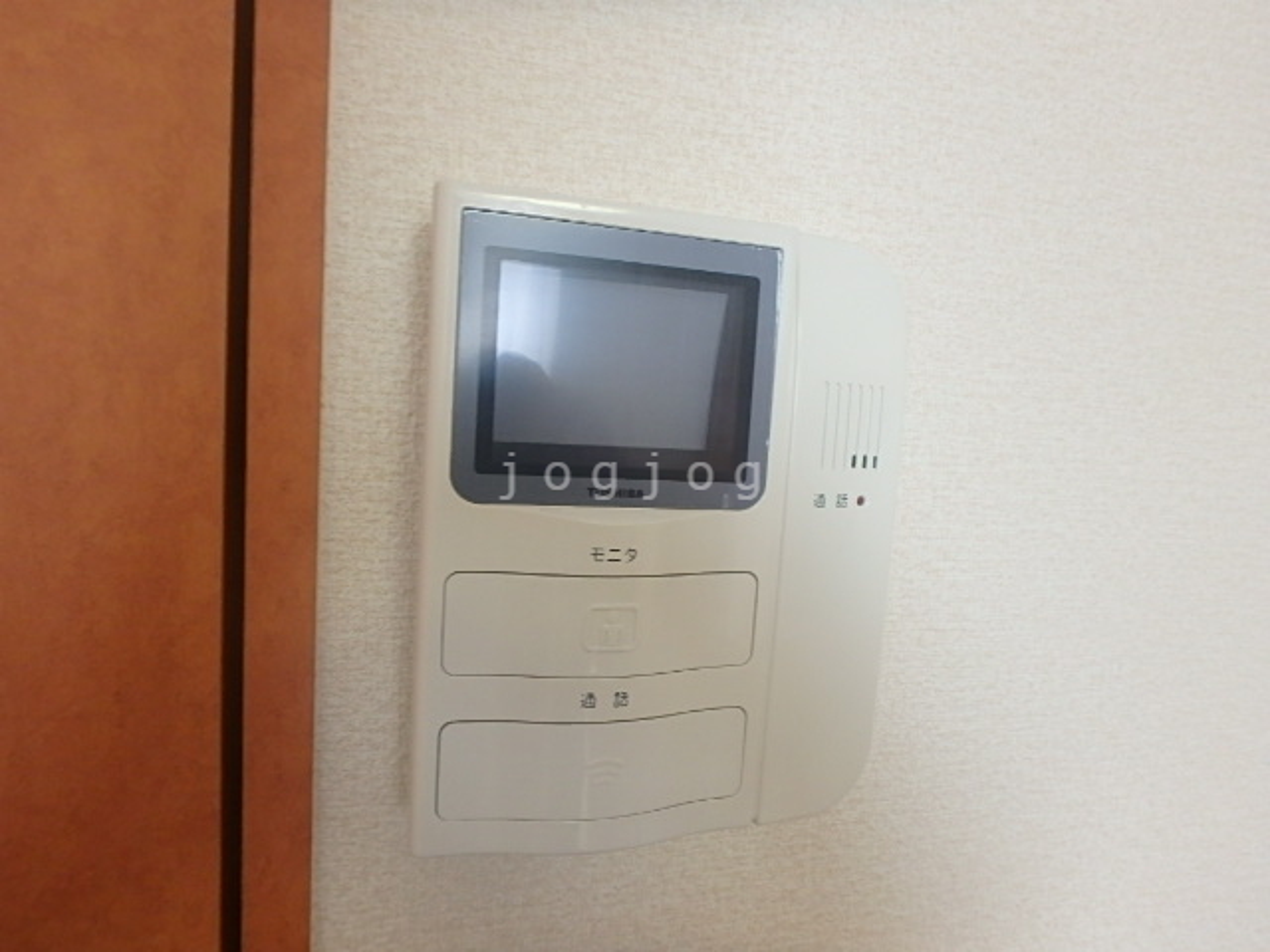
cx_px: 635
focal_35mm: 21
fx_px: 770
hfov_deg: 79.0
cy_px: 476
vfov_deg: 63.4
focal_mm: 3.7
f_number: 3.5
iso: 320
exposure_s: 1/30
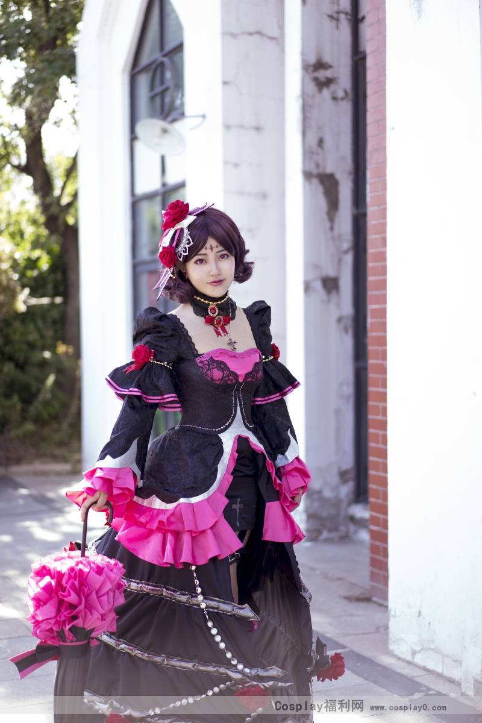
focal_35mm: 55
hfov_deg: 24.6
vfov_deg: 36.2
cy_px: 362
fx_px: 1104
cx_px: 241
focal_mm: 55
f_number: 2
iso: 50
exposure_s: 1/250
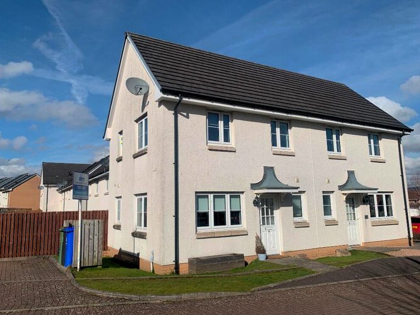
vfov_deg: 51.4
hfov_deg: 65.3
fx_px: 328
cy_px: 158
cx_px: 211
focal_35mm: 27
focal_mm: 4.25
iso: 25
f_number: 1.8
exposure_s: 1/5714
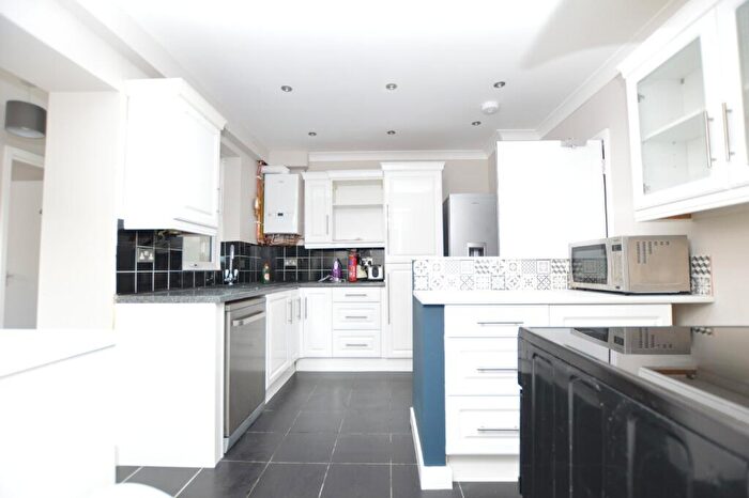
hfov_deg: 100.4
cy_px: 249
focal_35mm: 15
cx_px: 374
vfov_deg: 77.3
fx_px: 312
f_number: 3.5
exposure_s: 1/60
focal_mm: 10
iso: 560
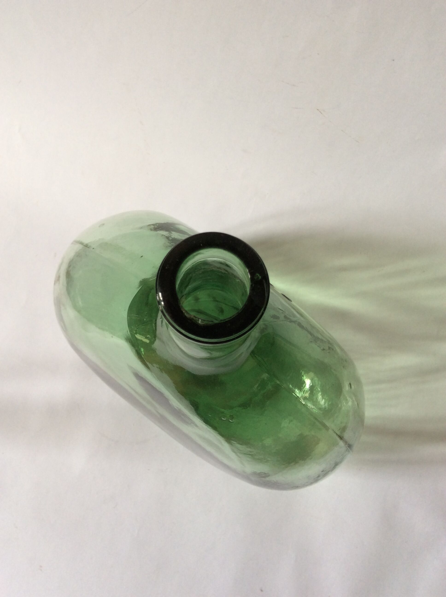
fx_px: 551
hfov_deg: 44.1
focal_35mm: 32
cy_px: 298
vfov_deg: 56.9
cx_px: 223
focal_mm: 3.3
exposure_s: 1/33
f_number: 2.4
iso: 40
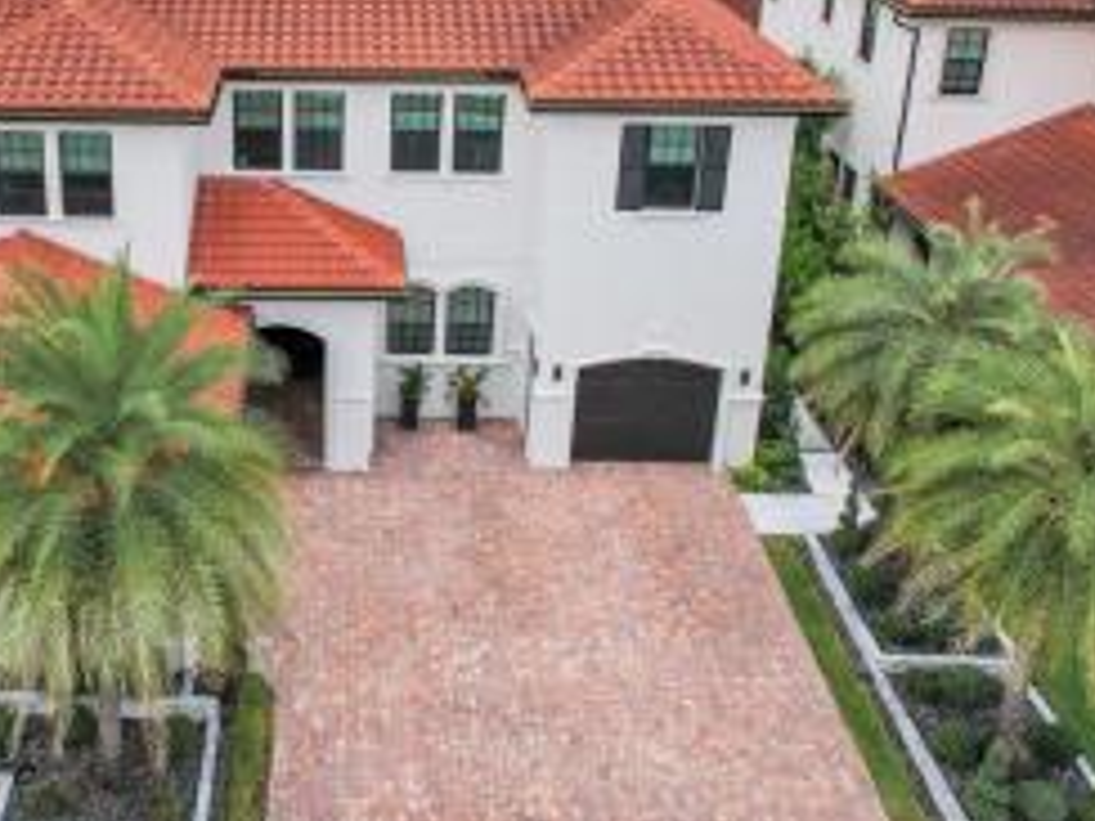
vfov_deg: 35.6
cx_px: 265
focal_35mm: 39
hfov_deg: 46.1
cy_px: 162
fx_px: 1234
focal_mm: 8.38
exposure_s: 1/2000
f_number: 2.8
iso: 130
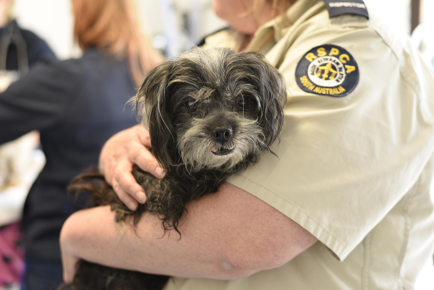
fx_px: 603
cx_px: 217
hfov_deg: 39.6
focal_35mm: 50
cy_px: 145
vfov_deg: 27.0
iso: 800
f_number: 3.2
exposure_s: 1/60
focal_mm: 50
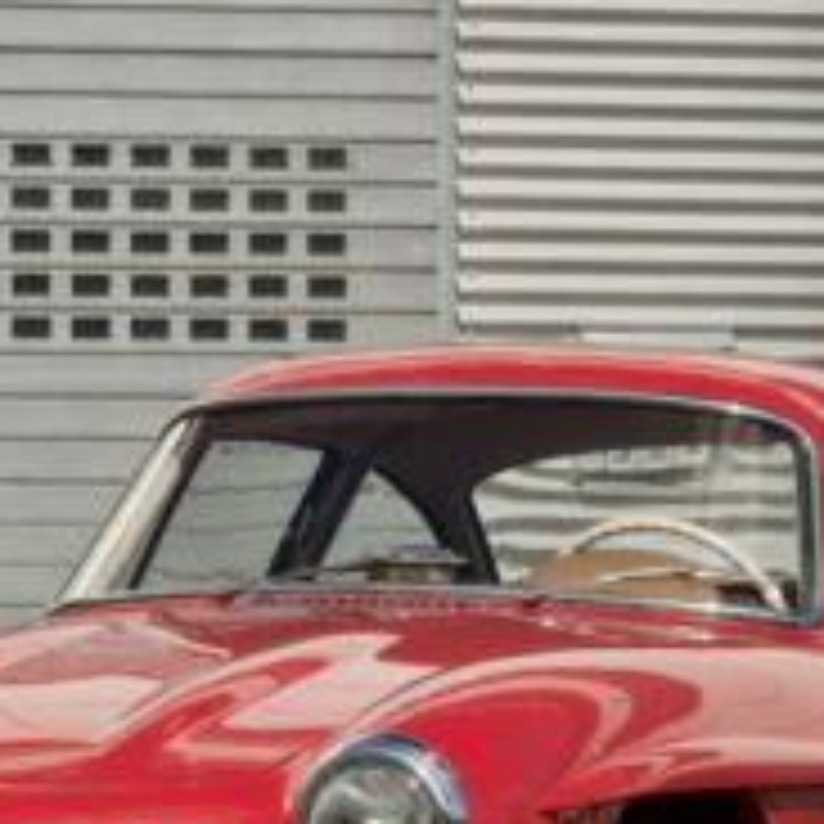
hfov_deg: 4.0
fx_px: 11796
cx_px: 266
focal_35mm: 438
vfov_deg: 4.0
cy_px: 471
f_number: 16
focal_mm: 160
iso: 100
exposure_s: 1/100
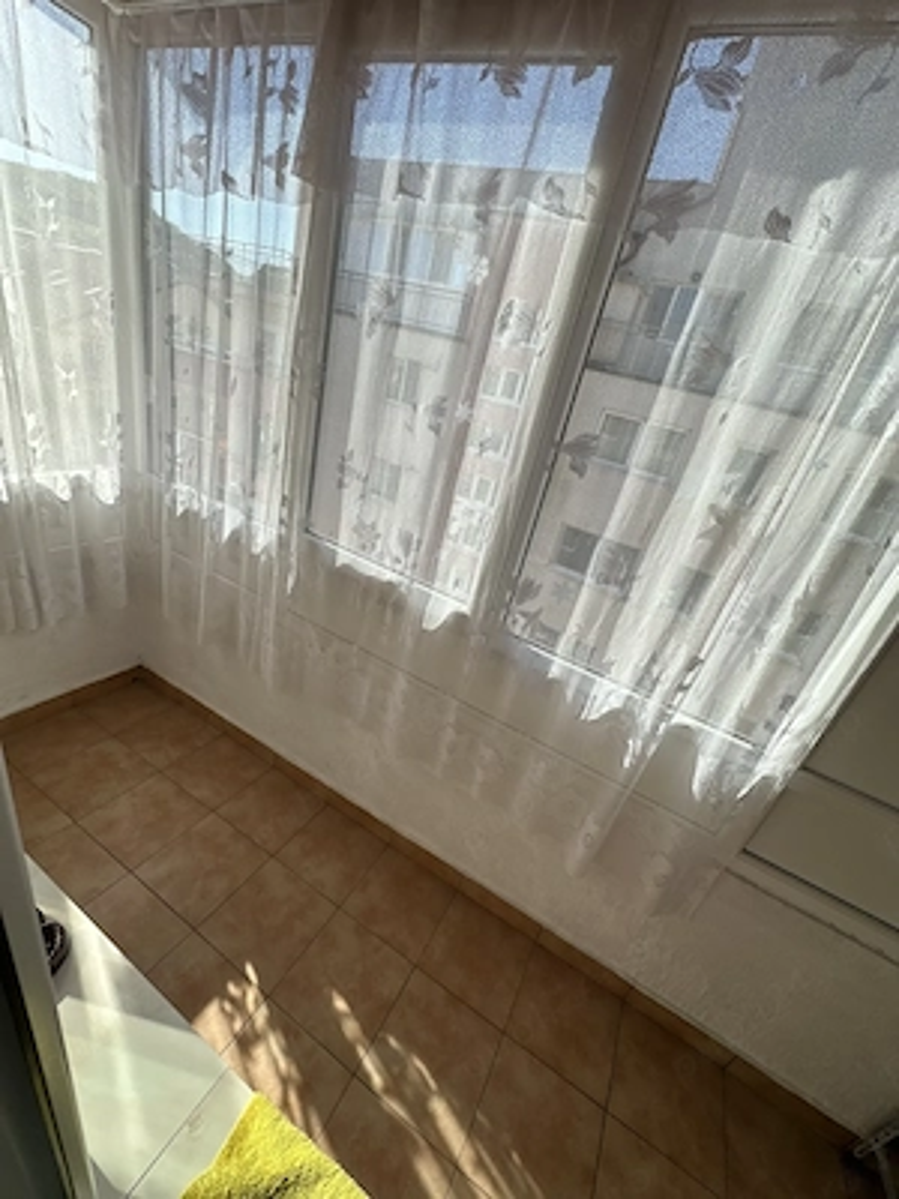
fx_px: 485
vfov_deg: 102.1
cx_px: 450
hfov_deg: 85.7
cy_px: 600
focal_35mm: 14
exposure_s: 1/716
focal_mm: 2.22
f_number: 2.2
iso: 40
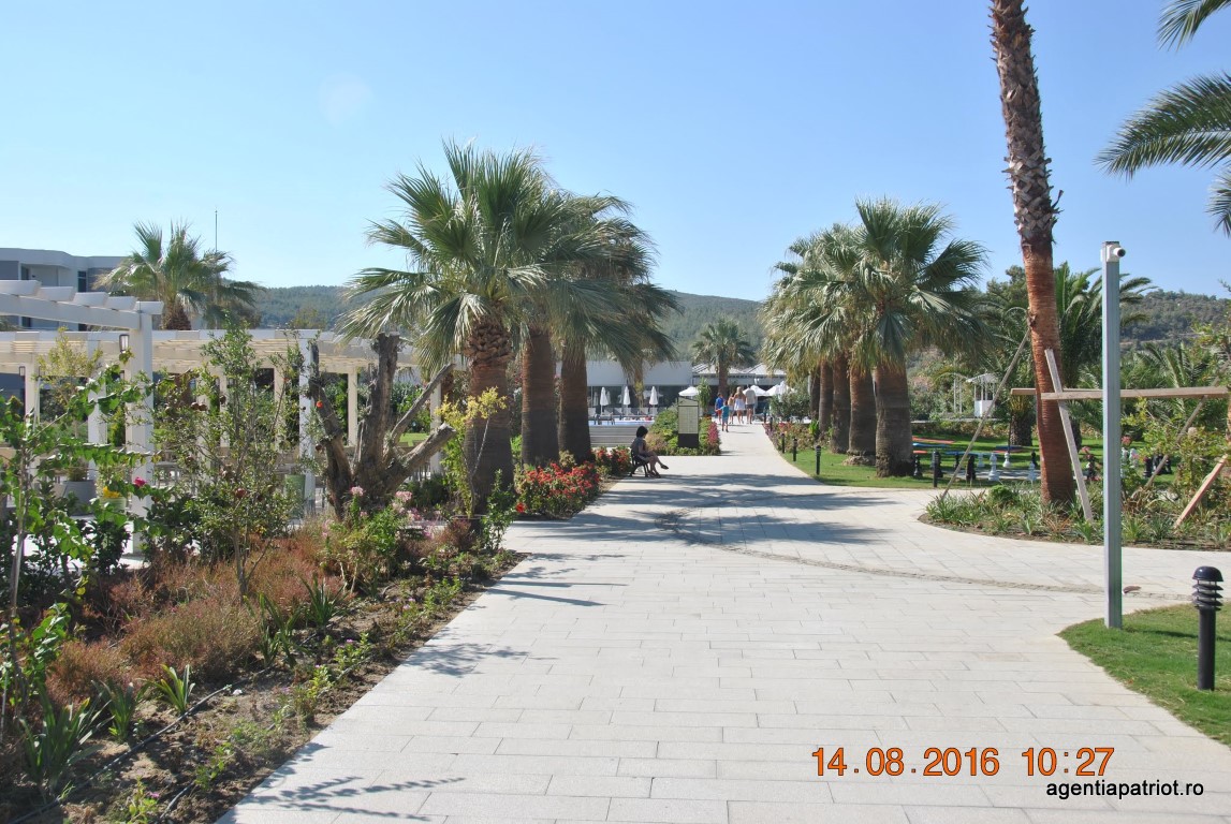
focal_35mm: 36
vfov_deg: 37.0
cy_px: 412
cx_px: 616
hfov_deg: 53.1
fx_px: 1233
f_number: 8
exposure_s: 1/250
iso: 100
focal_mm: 24
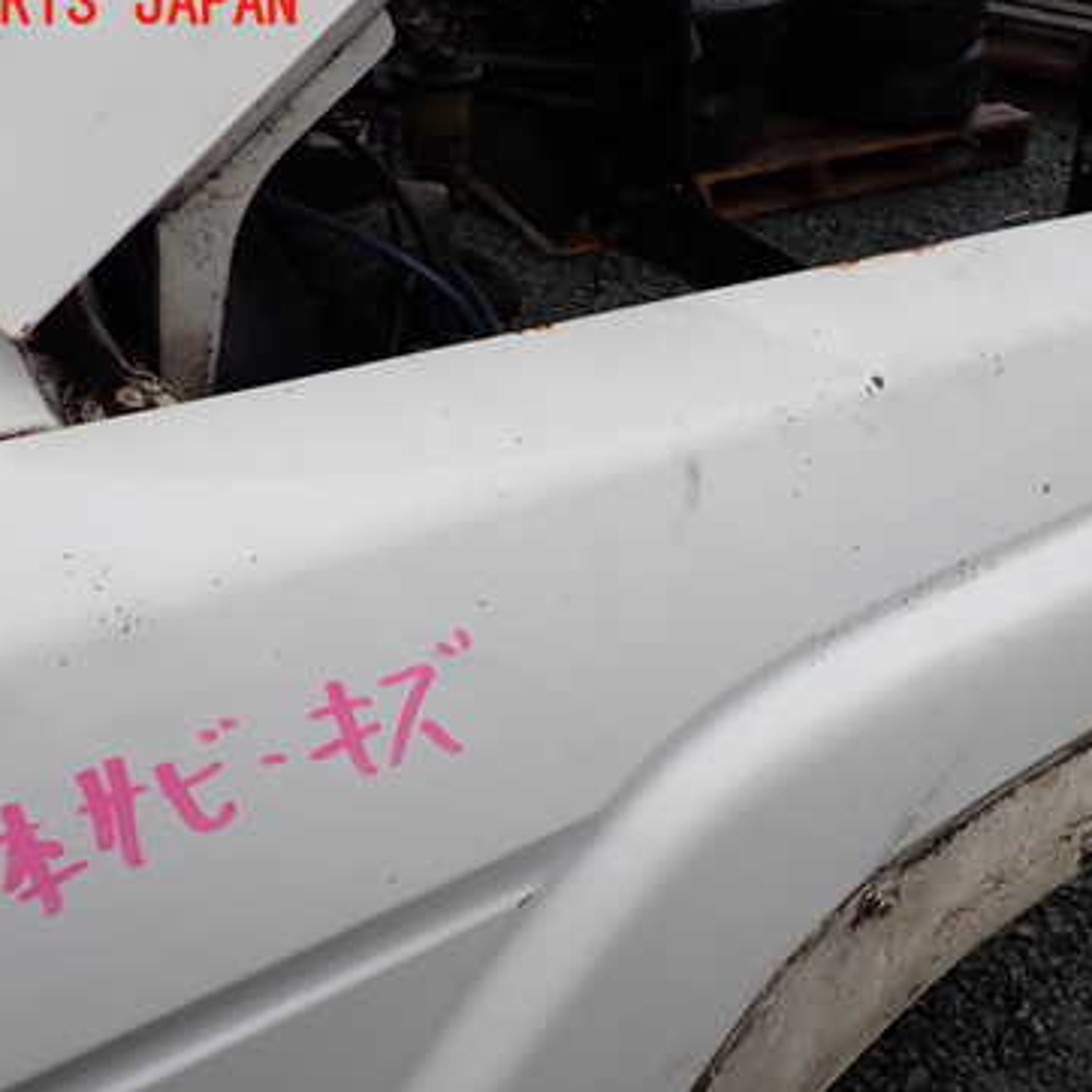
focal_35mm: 44
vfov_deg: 38.2
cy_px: 646
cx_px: 655
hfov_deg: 38.2
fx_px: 1570
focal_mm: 5.4
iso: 100
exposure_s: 1/200
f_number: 2.3
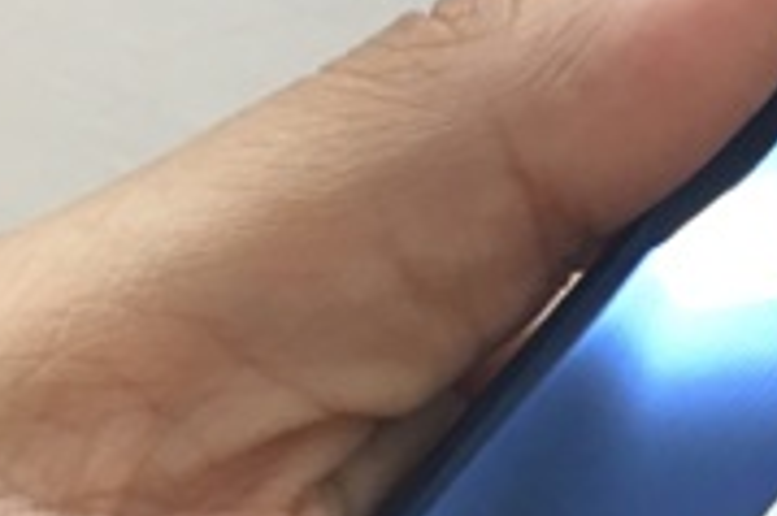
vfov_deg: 10.1
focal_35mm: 135
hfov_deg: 14.5
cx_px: 1042
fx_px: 2911
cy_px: 221
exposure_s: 1/33
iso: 80
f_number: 2.2
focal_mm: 4.15
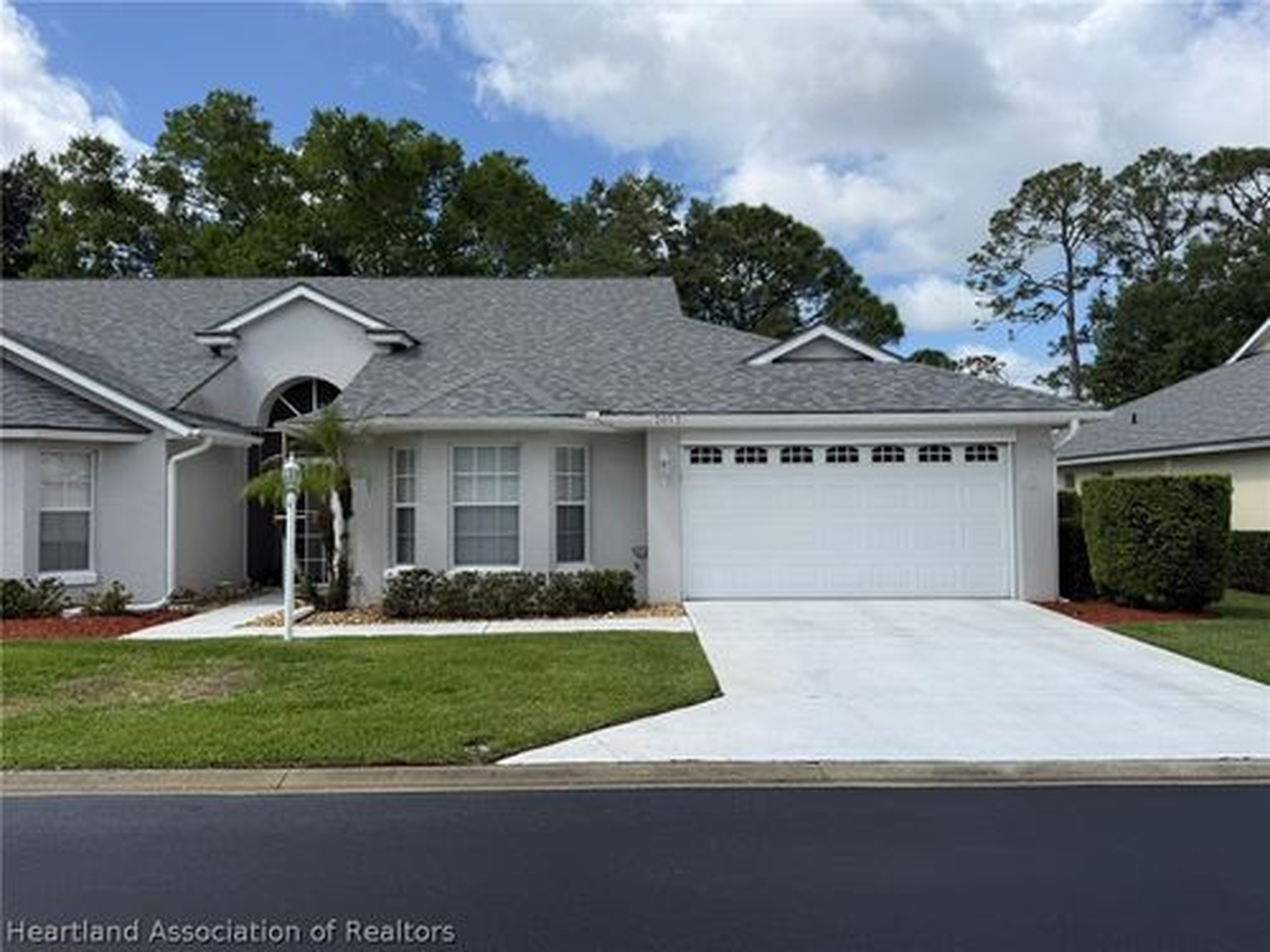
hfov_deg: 71.6
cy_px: 476
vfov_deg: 56.8
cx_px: 635
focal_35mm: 24
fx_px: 881
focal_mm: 6.76
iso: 80
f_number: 1.78
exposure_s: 1/5714
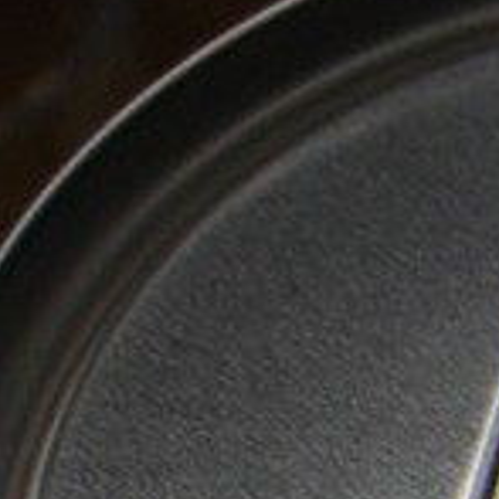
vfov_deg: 13.8
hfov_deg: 13.2
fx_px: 2006
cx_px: 798
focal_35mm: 123
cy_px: 604
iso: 250
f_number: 3.8
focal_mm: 6.1
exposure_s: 1/50
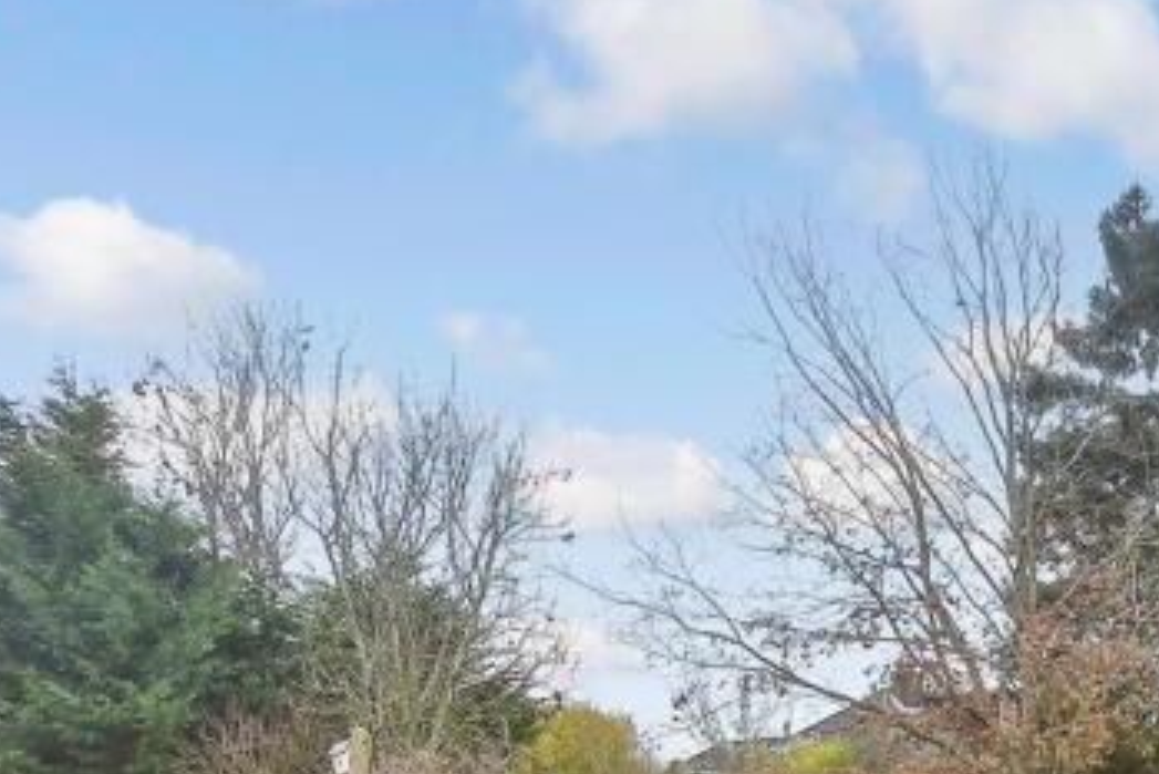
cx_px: 1249
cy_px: 849
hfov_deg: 37.8
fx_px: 1417
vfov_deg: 27.9
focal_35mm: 44
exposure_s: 1/25
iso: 160
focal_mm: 10
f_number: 8
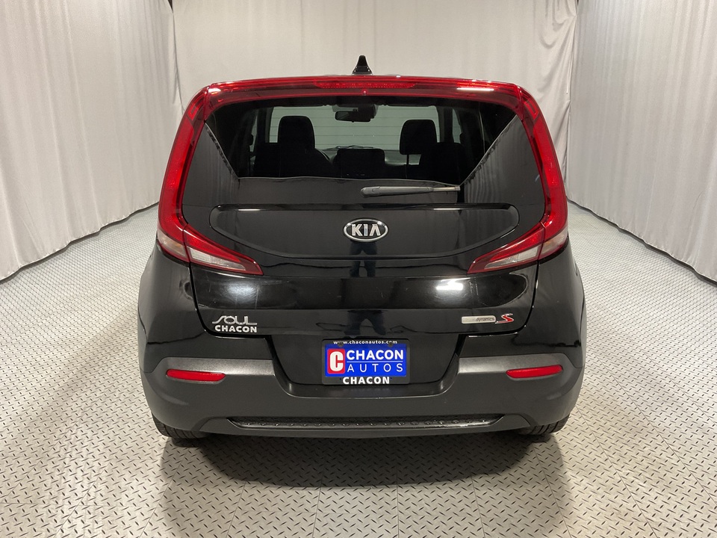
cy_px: 269
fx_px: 601
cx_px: 358
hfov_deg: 61.7
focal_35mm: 29
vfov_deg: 48.2
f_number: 1.8
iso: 125
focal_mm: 3
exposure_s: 1/60
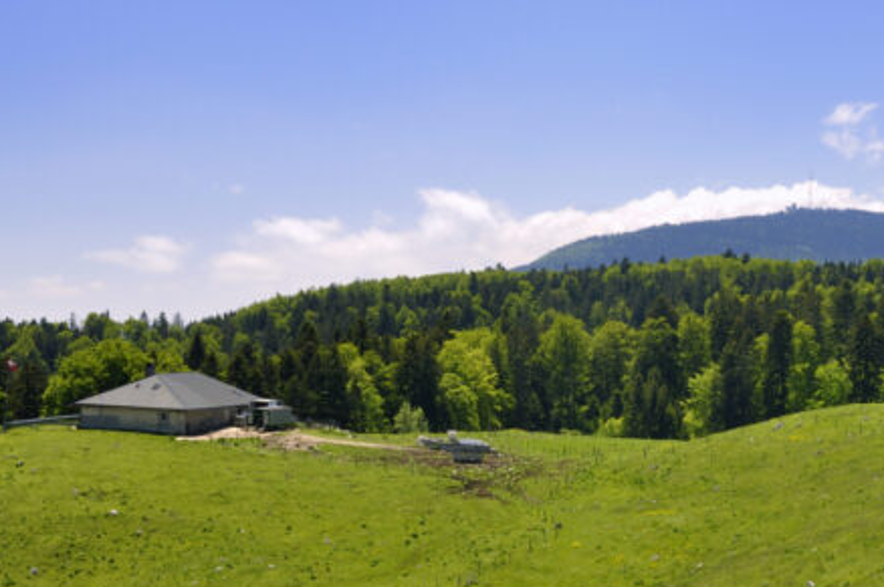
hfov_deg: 20.8
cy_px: 424
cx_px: 592
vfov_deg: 13.9
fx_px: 2404
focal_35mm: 98
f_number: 13
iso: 200
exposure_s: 1/50
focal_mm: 38
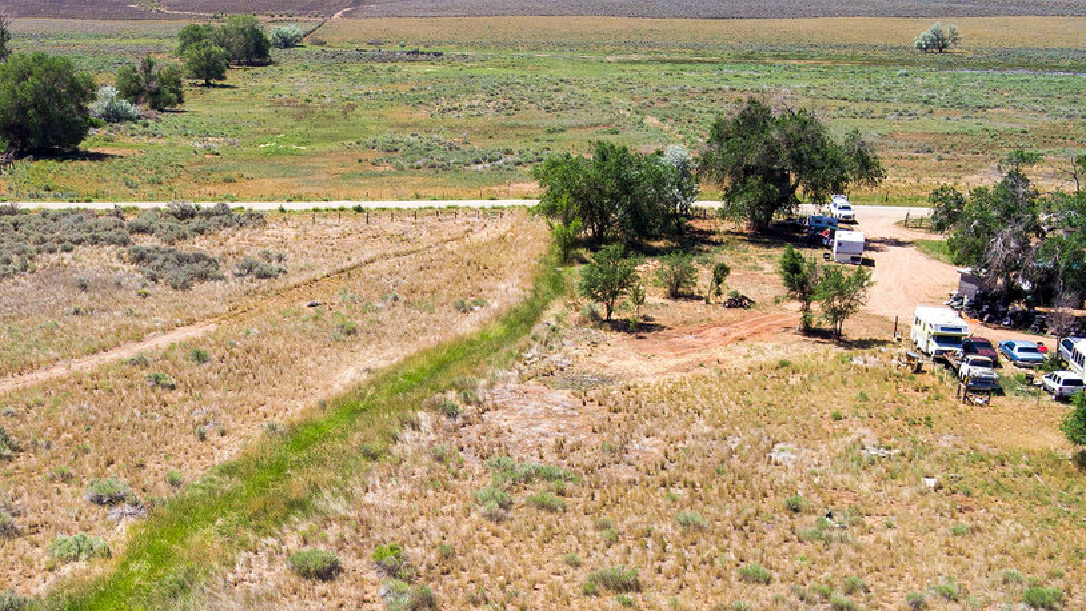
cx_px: 194
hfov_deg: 37.0
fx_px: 1555
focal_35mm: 54
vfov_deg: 21.5
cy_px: 594
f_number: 2.8
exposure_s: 1/3800
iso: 171
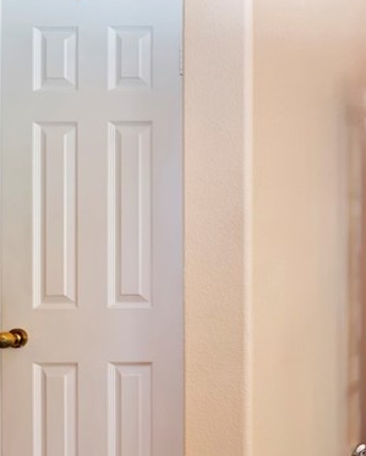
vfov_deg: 49.7
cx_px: 580
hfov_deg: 26.3
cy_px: 289
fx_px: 487
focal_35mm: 36
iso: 500
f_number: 10
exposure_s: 1/5
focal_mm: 14
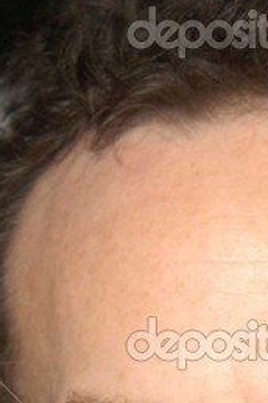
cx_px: 270
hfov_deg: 3.4
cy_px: 654
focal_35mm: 403
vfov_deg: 5.1
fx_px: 4512
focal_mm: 68
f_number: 6.3
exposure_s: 1/180
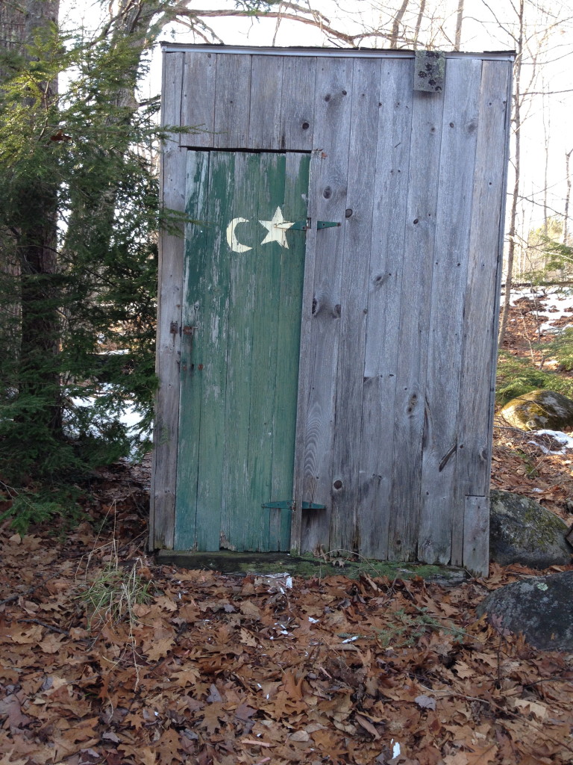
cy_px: 382
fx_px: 772
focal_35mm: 35
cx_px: 286
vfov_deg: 52.6
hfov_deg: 40.7
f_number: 2.4
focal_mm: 4.28
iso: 64
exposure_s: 1/120
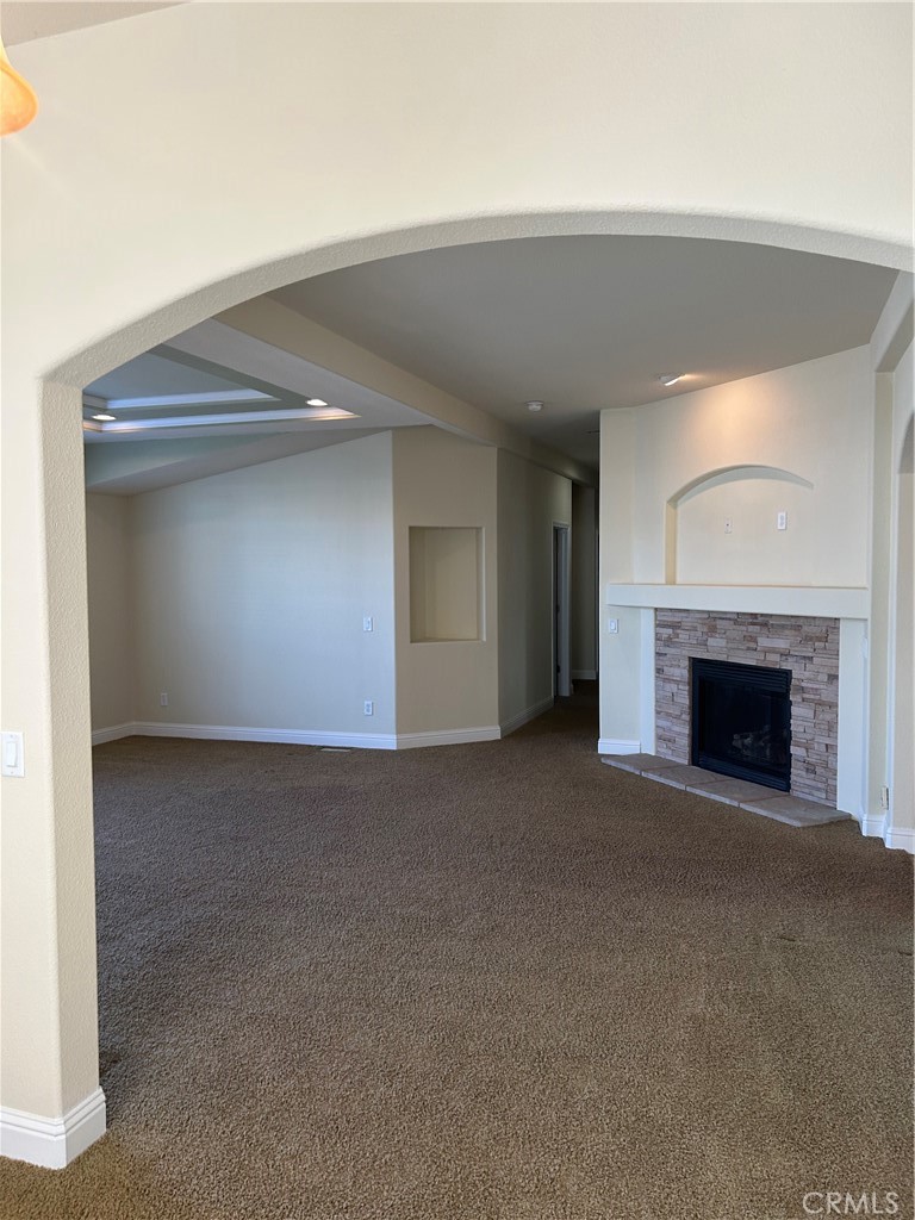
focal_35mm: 26
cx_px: 458
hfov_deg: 53.1
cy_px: 610
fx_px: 916
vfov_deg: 67.3
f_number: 1.5
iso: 80
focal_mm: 5.7
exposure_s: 1/120
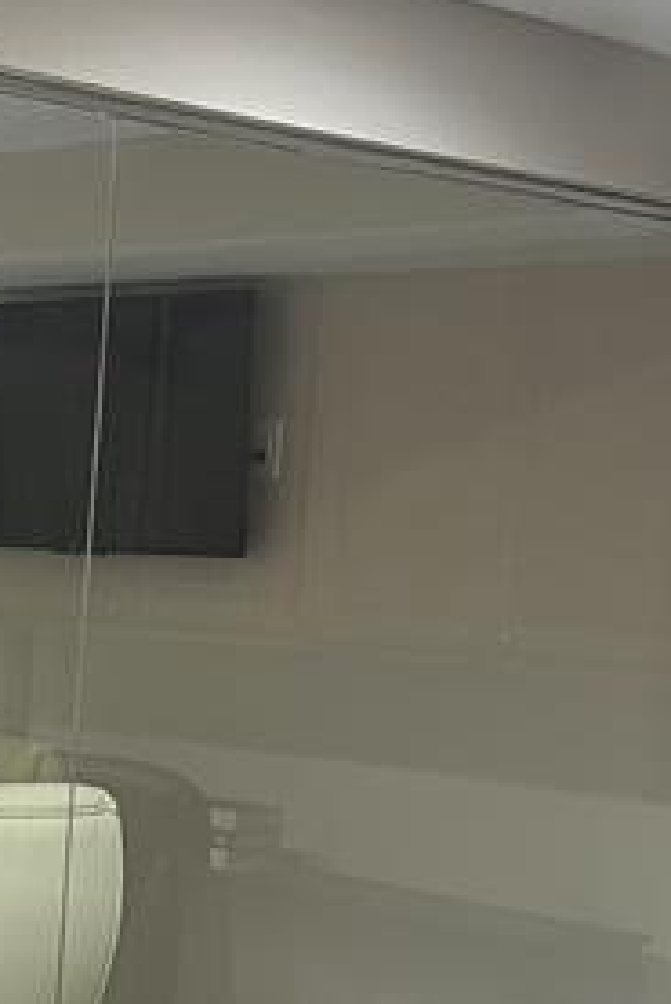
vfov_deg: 20.3
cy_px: 732
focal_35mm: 100
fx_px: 2792
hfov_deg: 13.2
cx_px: -229
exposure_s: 1/60
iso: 100
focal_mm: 5.7
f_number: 1.5
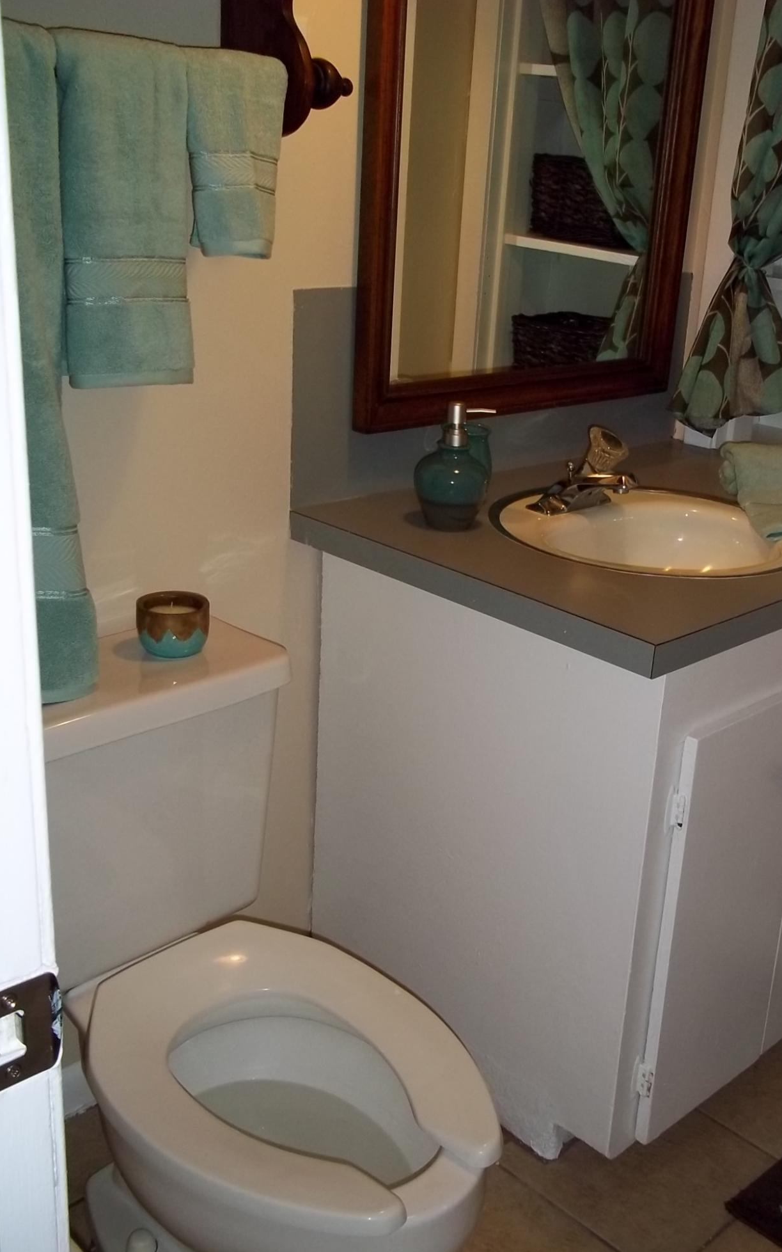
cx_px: 473
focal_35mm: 39
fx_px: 1330
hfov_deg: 32.7
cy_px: 618
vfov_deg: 50.4
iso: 160
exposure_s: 1/30
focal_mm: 6.5
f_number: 3.1
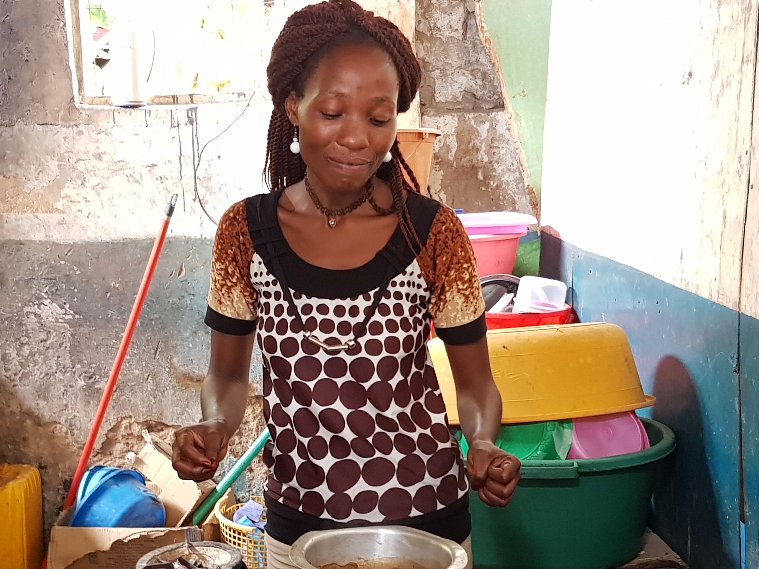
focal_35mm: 43
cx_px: 378
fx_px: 943
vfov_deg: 33.2
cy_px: 401
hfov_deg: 43.9
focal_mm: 4.3
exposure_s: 1/29
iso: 200
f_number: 1.7
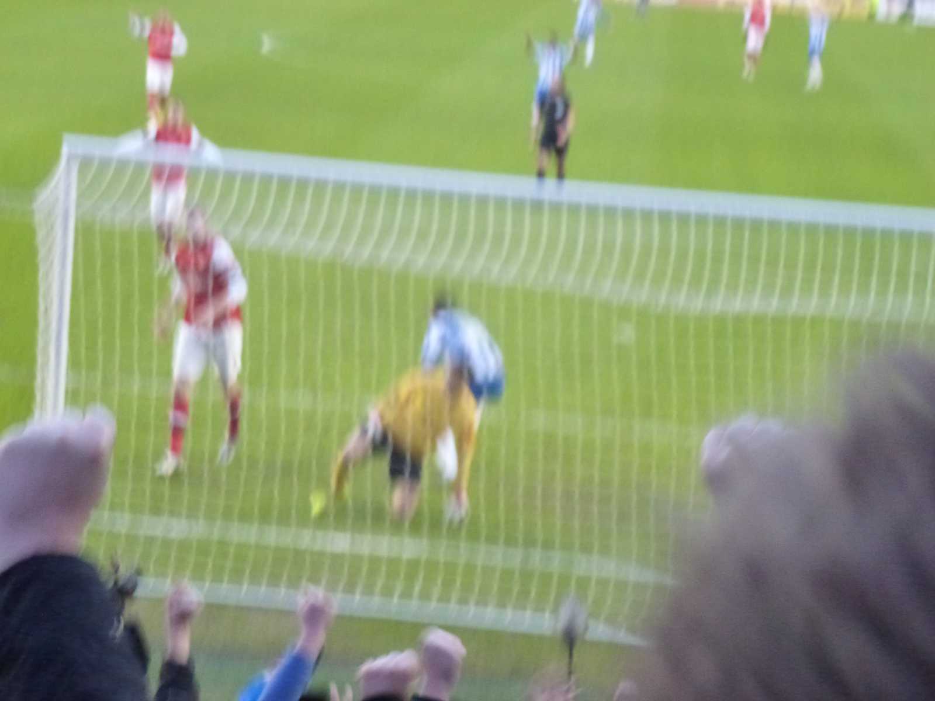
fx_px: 3052
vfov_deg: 13.1
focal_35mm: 113
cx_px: 468
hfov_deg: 17.4
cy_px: 350
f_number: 5.1
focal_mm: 20.2
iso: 800
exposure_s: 1/30
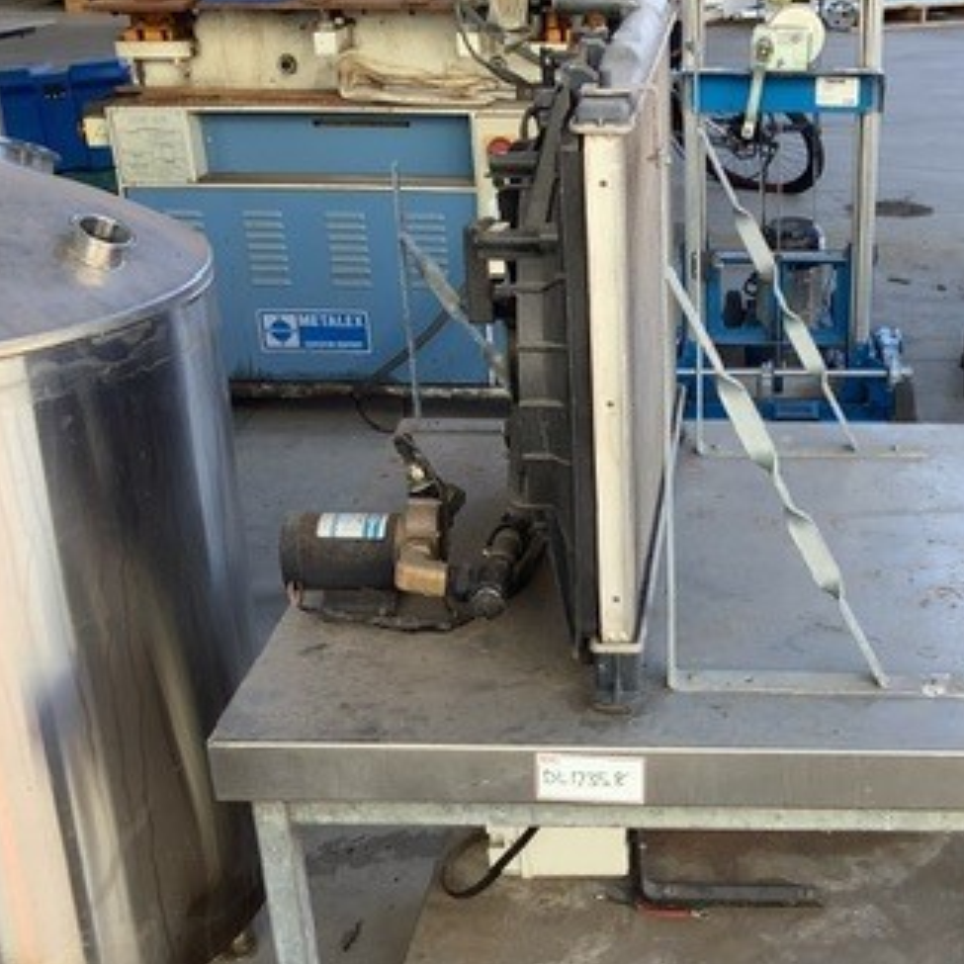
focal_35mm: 54
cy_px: 703
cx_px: 753
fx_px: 1701
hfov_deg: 30.9
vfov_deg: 31.2
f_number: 2.4
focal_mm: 3.3
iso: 25
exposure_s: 1/100
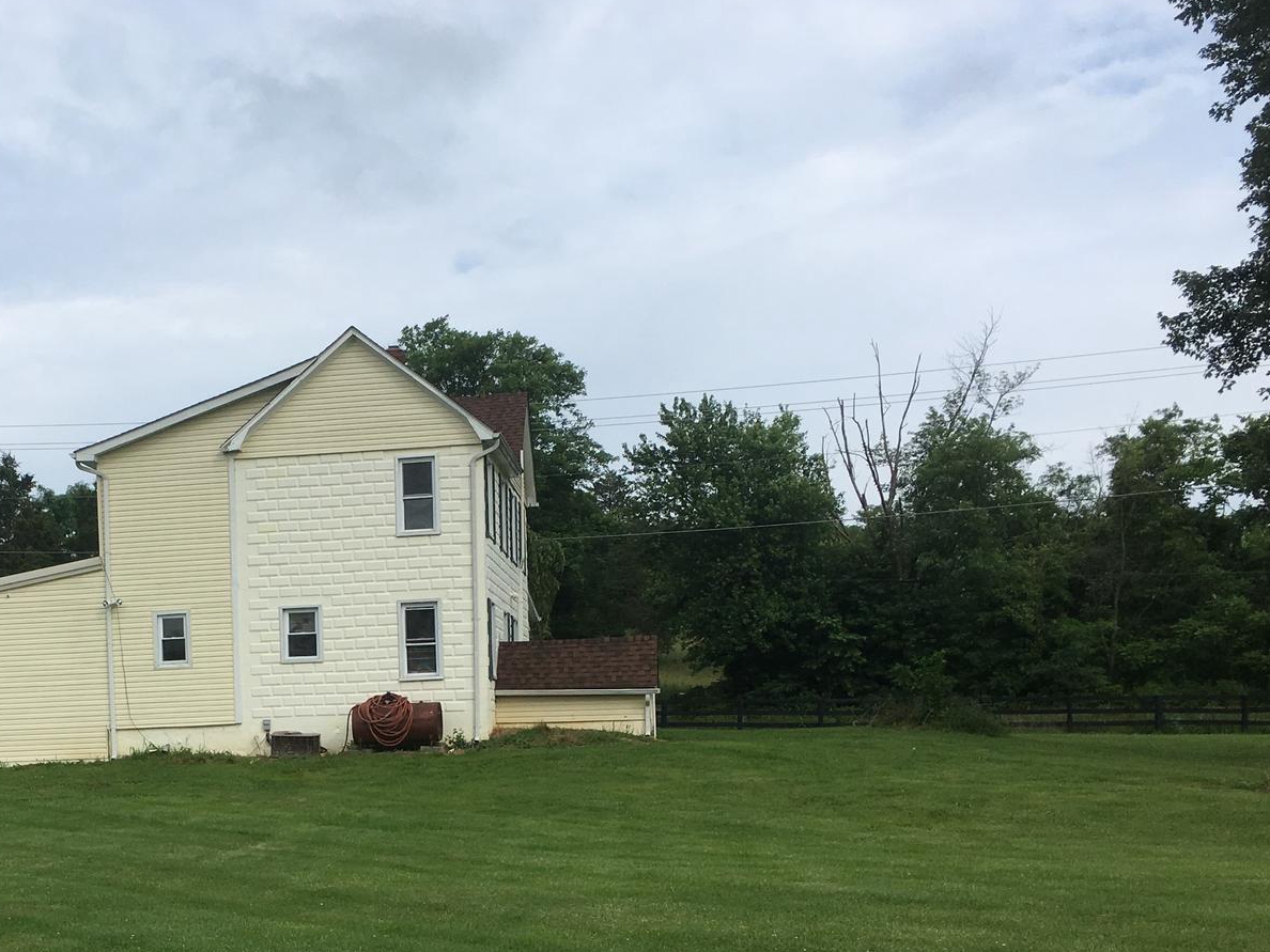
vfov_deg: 28.4
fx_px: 1834
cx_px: 276
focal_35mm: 50
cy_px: 776
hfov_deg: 37.0
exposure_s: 1/1425
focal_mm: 4.15
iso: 25
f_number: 2.2
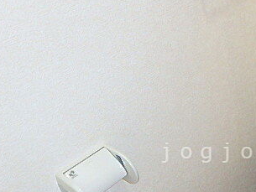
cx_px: 219
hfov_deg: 40.4
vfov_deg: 32.0
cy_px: 153
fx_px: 326
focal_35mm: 44
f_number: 3.5
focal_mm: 3.7
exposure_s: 1/30
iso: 400
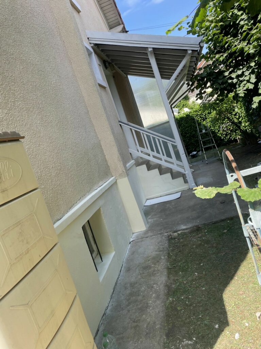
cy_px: 174
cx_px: 130
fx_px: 261
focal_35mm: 26
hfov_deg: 53.1
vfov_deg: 67.3
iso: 32
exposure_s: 1/739
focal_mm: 4.2
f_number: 1.6
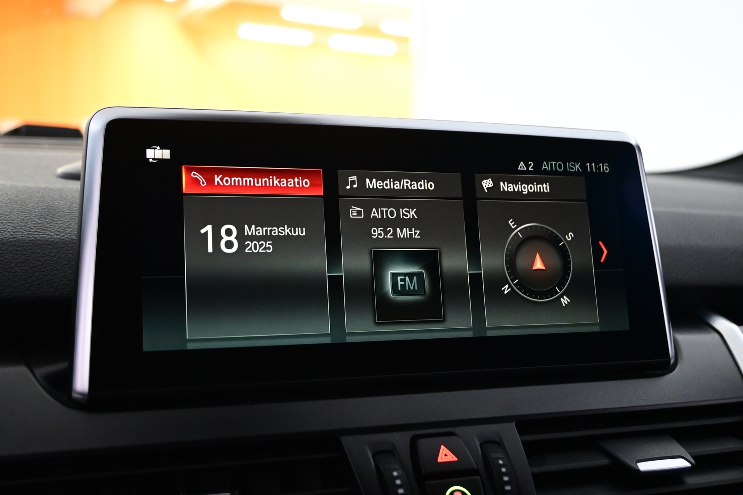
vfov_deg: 34.2
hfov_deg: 49.6
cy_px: 248
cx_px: 372
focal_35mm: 39
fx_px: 805
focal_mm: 26
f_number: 4.5
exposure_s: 1/40
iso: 2200
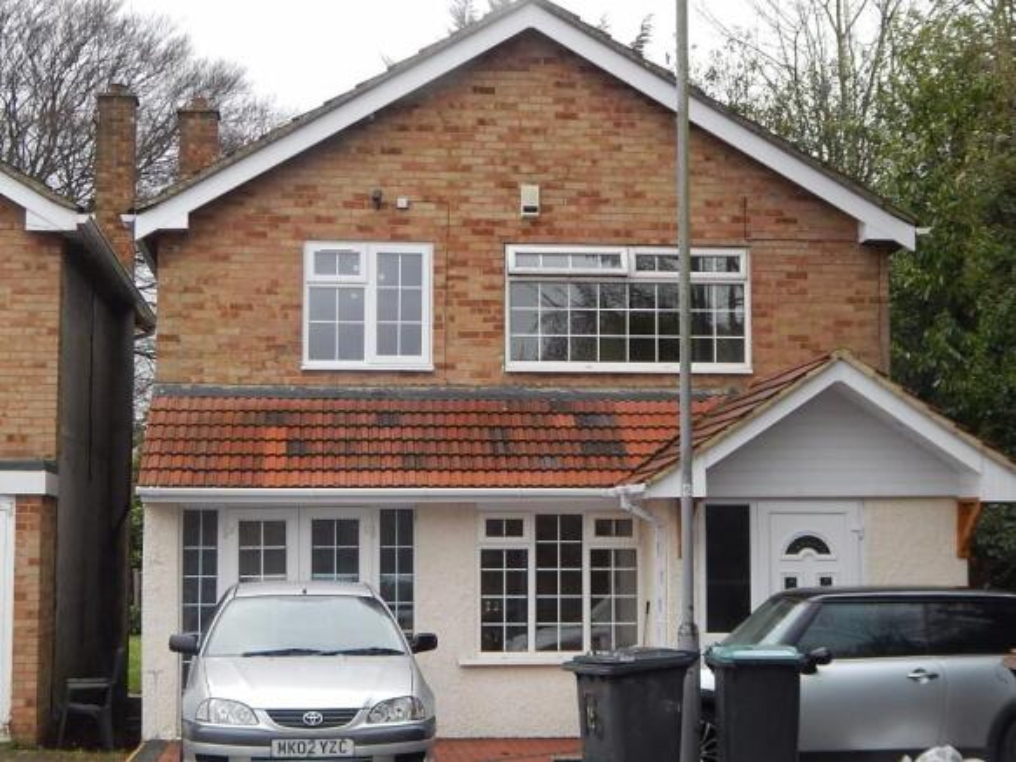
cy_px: 381
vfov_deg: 21.3
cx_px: 508
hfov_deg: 28.2
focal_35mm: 69
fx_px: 2025
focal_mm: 12.3
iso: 400
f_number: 4.1
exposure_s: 1/160
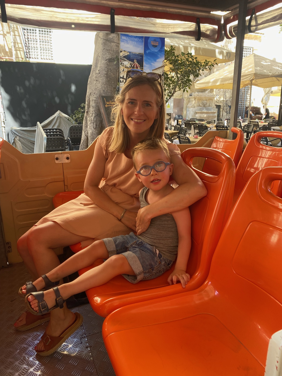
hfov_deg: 53.0
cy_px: 188
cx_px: 141
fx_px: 283
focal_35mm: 26
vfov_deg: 67.3
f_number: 1.8
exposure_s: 1/122
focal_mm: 4.25
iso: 64
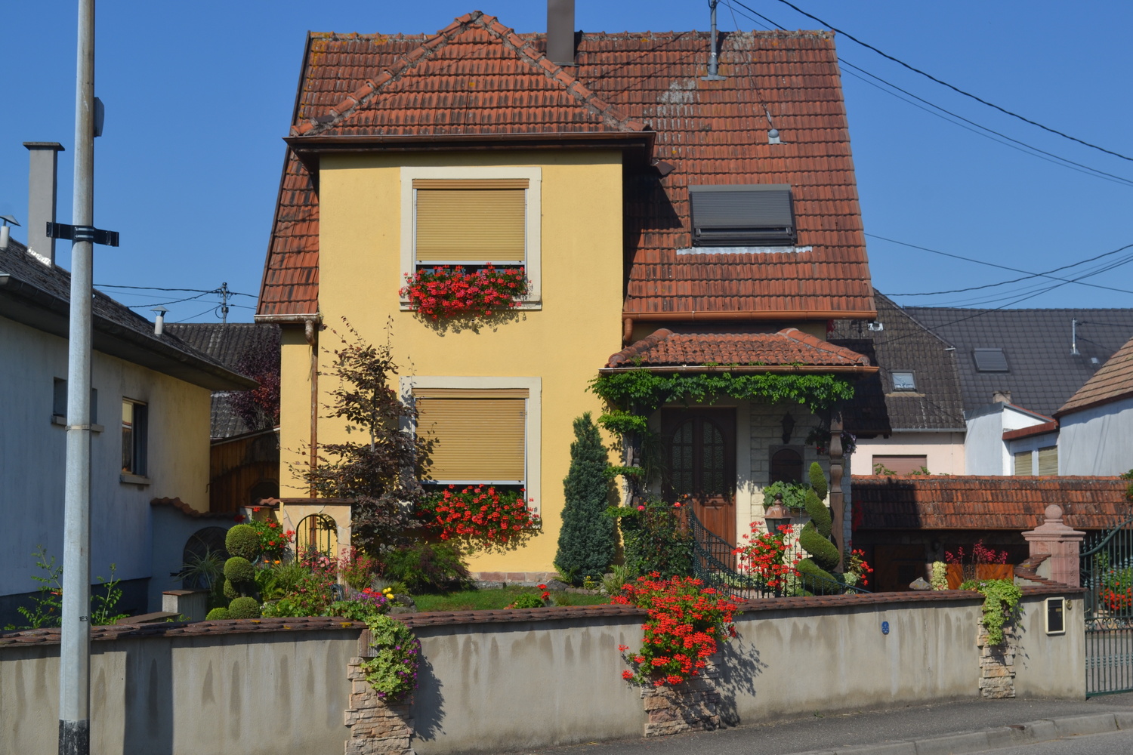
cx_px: 566
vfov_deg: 21.6
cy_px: 378
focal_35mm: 63
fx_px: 1983
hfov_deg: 31.9
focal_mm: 42
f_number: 9
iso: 100
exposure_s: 1/320
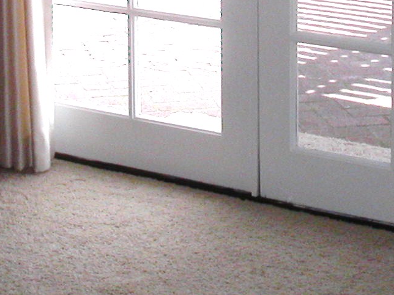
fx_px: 1525
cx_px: 232
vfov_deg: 10.5
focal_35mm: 134
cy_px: -195
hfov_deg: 14.7
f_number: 8
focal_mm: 7.8
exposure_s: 1/45
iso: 141
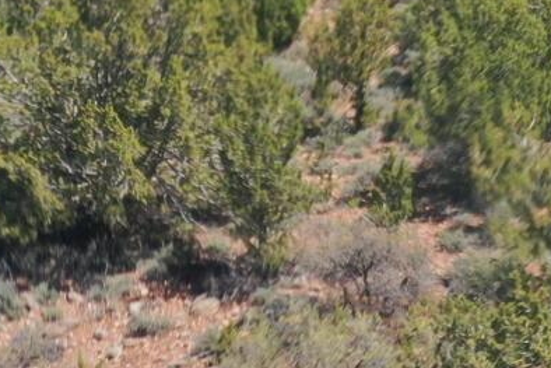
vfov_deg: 6.2
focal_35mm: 213
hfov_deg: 9.7
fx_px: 3261
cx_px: 336
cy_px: -493
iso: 100
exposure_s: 1/240
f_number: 5
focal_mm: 10.26
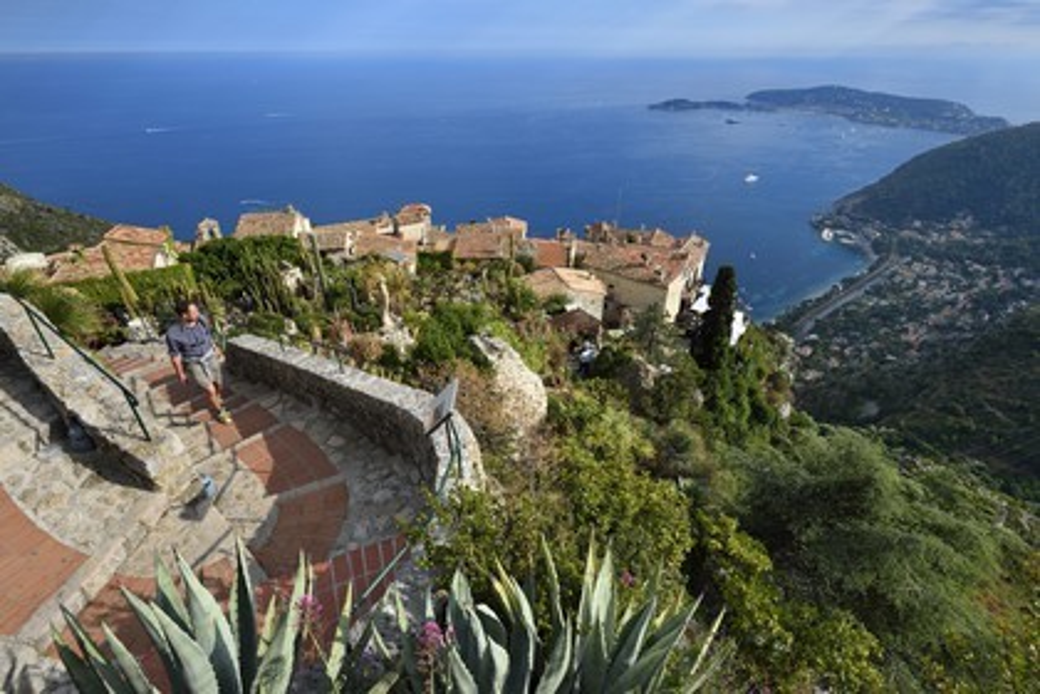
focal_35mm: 17
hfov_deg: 93.3
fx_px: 491
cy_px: 347
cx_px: 520
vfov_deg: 70.4
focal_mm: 17
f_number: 13
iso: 200
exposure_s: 1/250
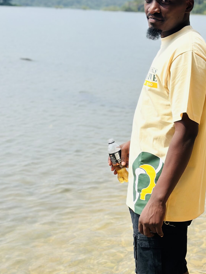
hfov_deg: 17.2
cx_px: 162
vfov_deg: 23.0
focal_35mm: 85
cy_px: 162
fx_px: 675
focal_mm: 6.86
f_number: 1.78
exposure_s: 1/5556
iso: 80
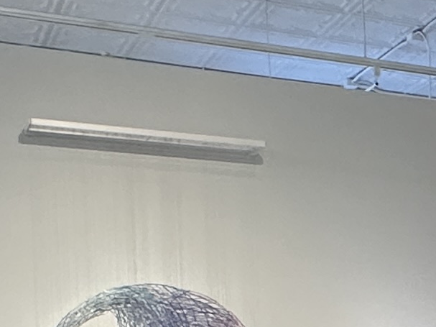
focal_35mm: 93
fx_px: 1171
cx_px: 569
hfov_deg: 19.4
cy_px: 469
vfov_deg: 14.9
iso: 250
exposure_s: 1/120
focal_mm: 2.22
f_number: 2.2
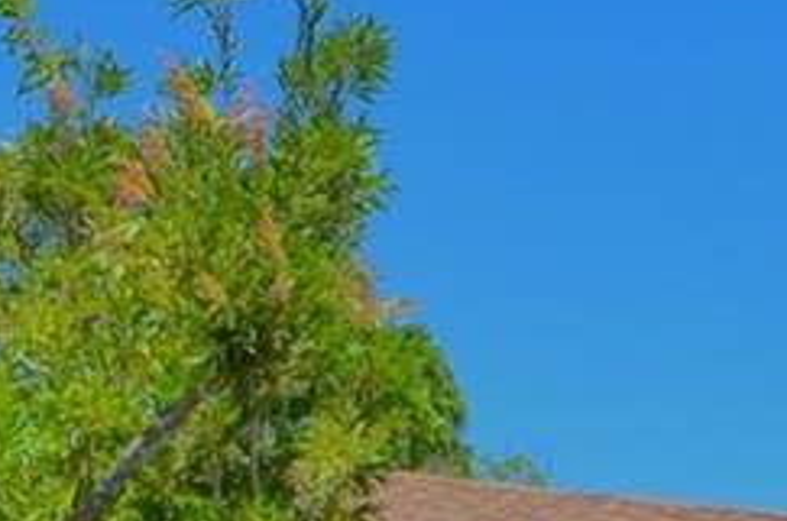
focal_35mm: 128
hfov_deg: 14.9
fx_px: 2799
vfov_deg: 10.6
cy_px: 484
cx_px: -376
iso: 100
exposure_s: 1/250
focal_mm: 13
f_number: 8
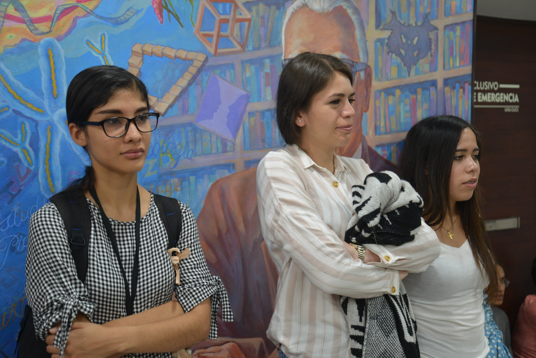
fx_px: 685
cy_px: 179
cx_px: 268
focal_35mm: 46
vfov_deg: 29.3
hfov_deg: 42.7
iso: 800
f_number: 4.2
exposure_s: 1/50
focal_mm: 46
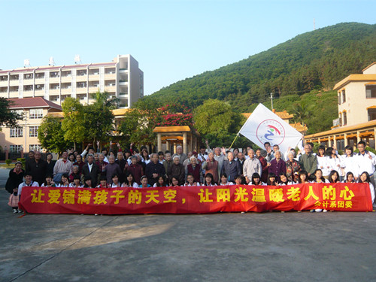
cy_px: 141
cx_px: 188
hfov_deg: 60.0
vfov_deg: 46.8
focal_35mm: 30
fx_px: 326
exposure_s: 1/500
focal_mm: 4.9
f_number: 2.9
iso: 100
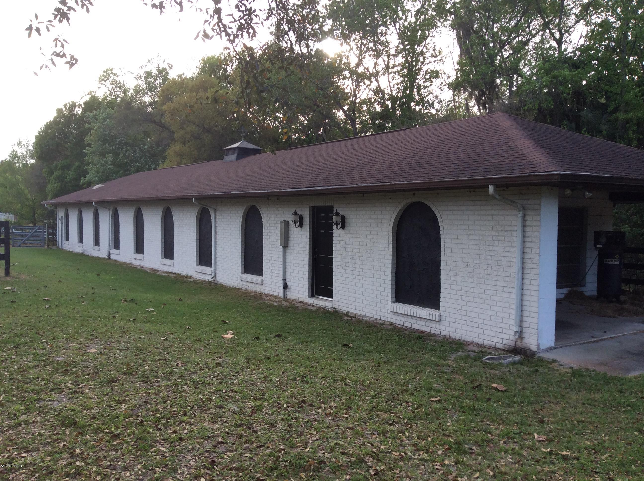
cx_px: 322
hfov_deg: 55.4
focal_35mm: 33
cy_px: 240
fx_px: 613
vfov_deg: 42.8
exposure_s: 1/219
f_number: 2.4
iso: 32
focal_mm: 3.3
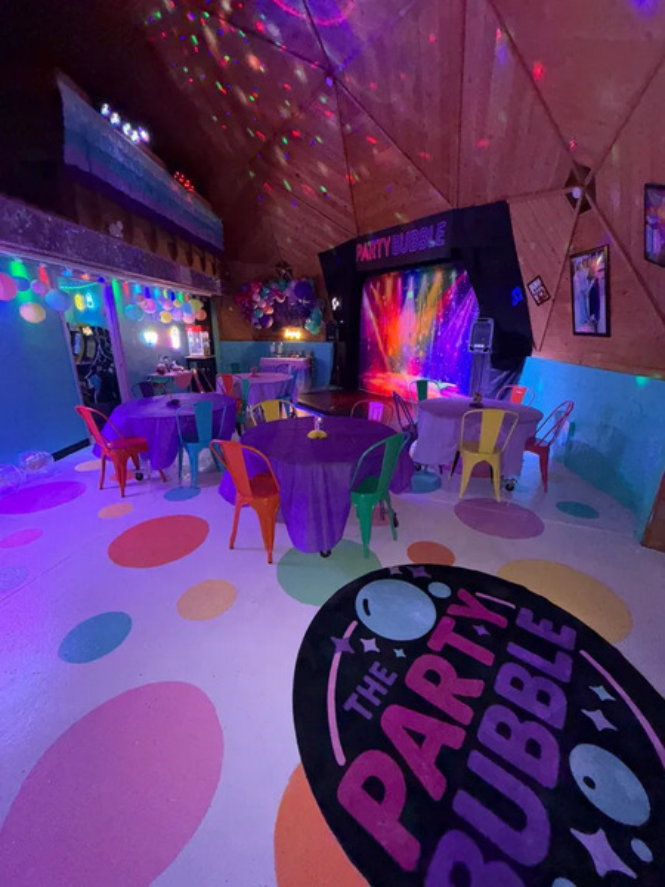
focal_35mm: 14
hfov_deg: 85.7
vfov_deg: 102.1
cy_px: 444
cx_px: 332
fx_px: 359
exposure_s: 1/60
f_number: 2.2
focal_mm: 2.22
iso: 400
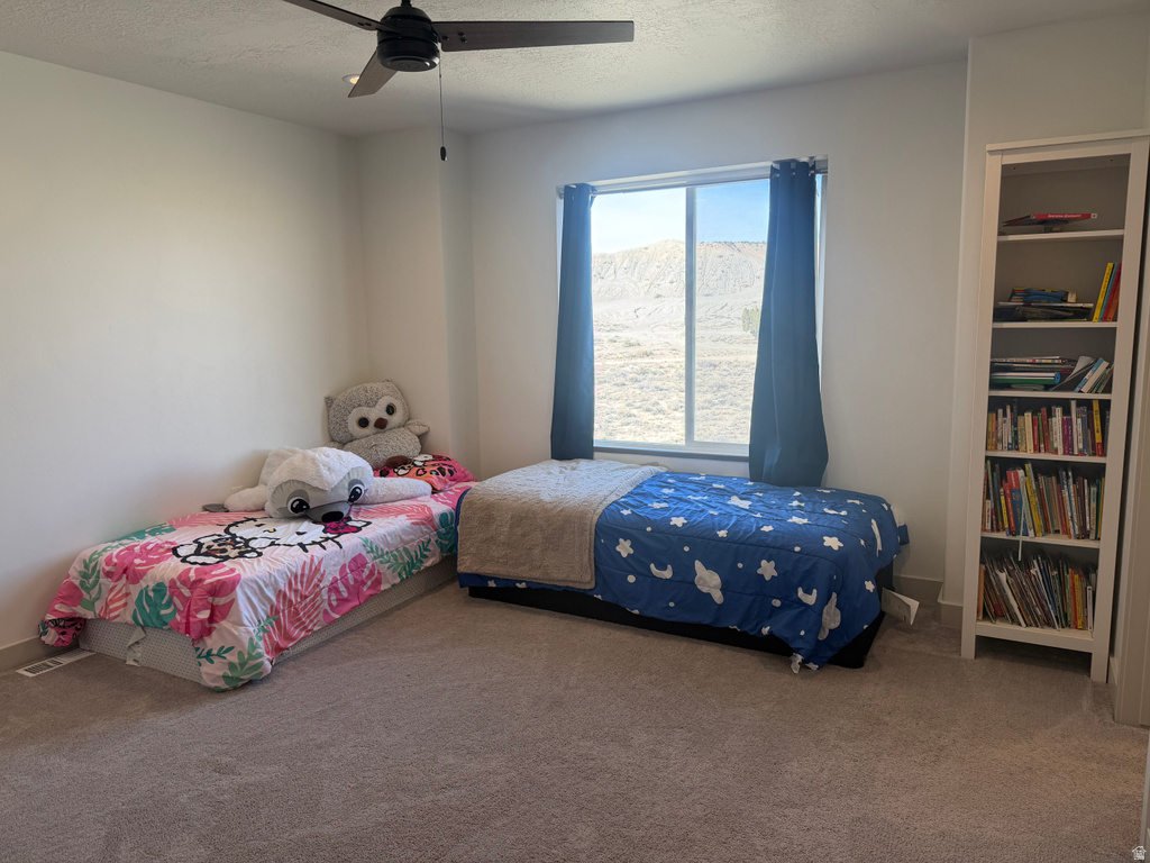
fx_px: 797
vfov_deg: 56.8
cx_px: 575
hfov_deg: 71.6
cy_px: 432
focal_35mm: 24
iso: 80
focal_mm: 6.76
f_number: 1.78
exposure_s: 1/175
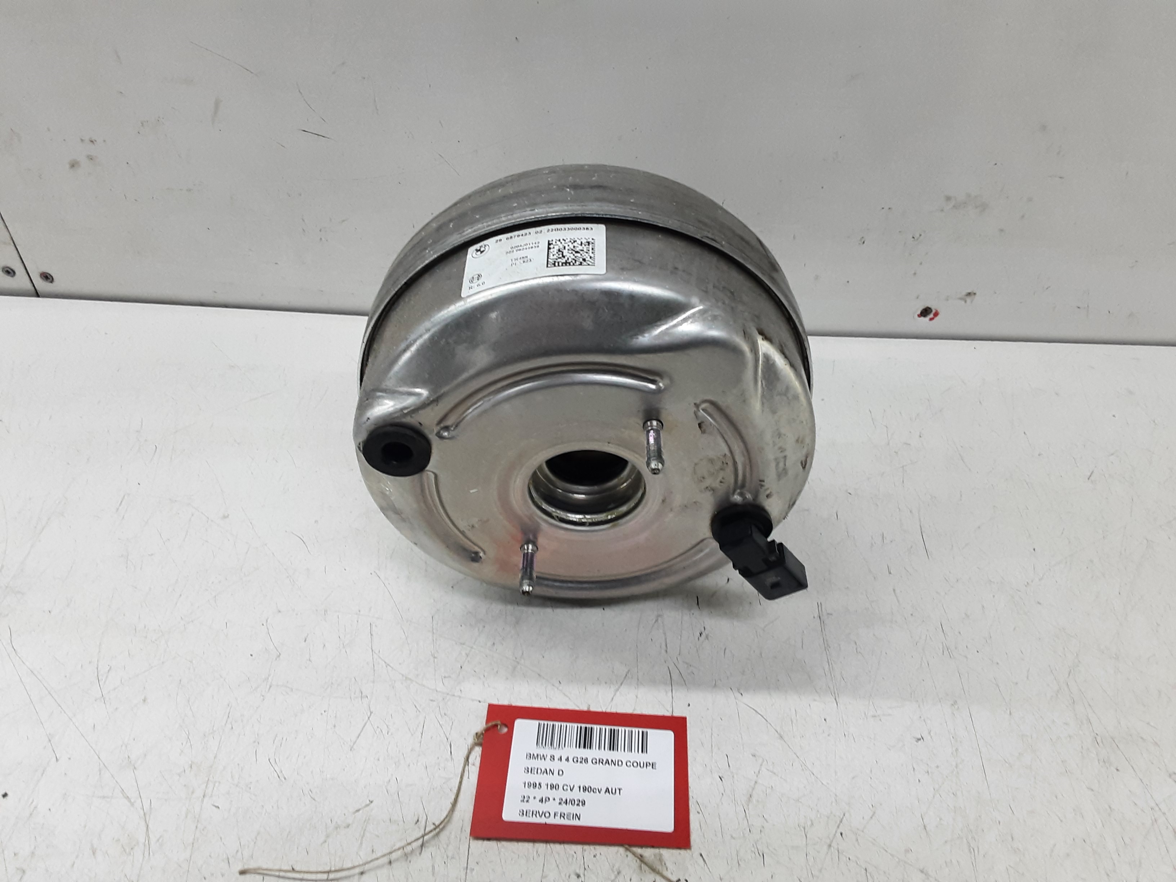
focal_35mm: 27
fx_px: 917
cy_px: 441
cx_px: 588
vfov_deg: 51.4
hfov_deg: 65.3
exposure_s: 1/50
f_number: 1.9
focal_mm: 2.91
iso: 100
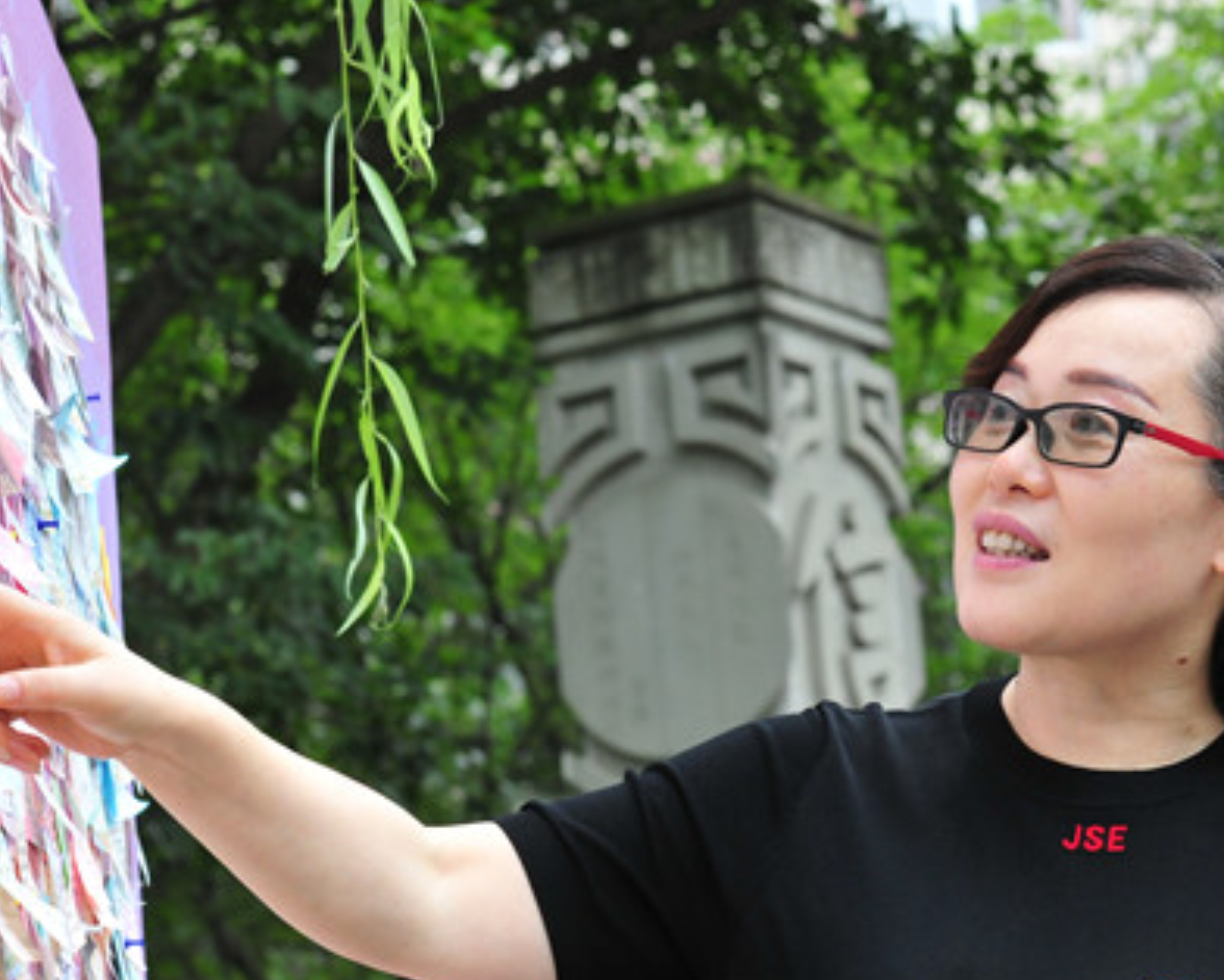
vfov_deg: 11.5
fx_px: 4857
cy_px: 604
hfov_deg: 14.3
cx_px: 834
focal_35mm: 134
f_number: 7.1
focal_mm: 70
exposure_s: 1/250
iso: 1000
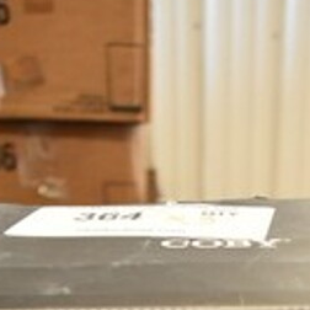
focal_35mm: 83
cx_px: 221
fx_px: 841
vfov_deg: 17.4
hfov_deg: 20.8
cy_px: 542
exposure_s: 1/125
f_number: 3.5
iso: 2500
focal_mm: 18
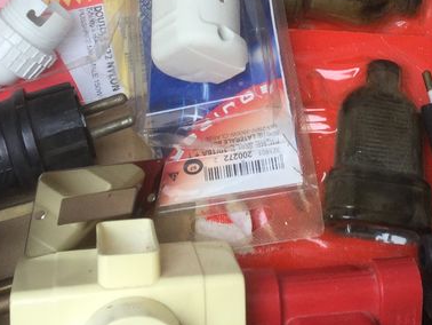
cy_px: -10
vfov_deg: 17.5
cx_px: 265
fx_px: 1024
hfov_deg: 23.8
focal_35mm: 82
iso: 40
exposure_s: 1/100
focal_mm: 3.3
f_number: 2.4
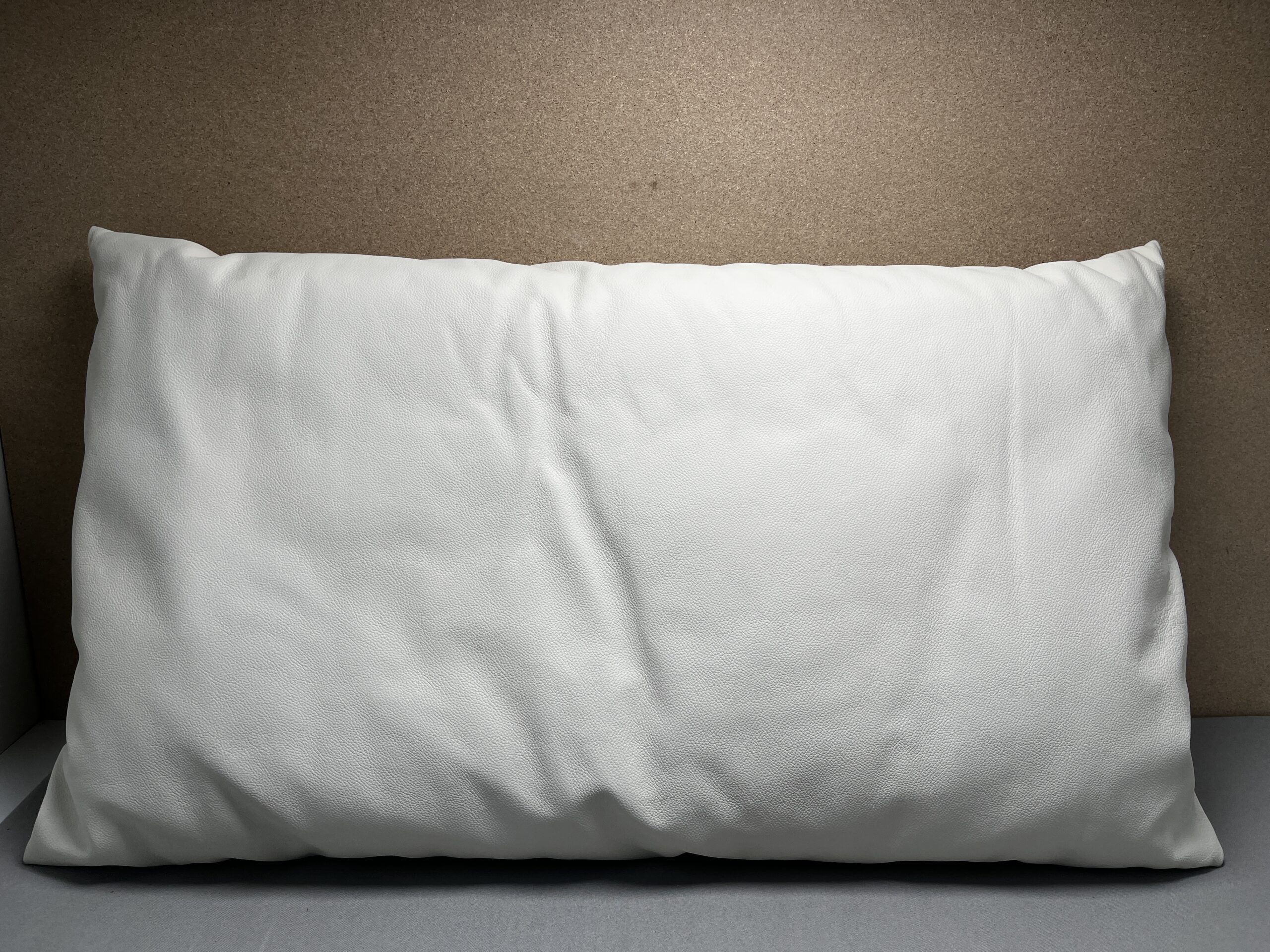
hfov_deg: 67.3
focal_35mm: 26
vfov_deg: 53.1
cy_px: 476
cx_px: 635
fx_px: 954
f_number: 1.6
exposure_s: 1/338
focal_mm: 5.1
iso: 50
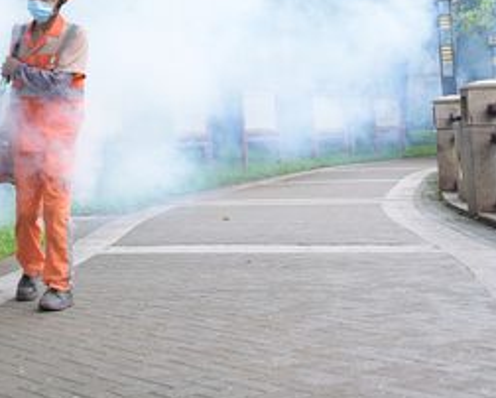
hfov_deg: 23.2
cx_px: -75
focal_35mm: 76
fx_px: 1117
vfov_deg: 19.8
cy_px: 47
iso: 250
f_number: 5
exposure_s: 1/125
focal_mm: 34
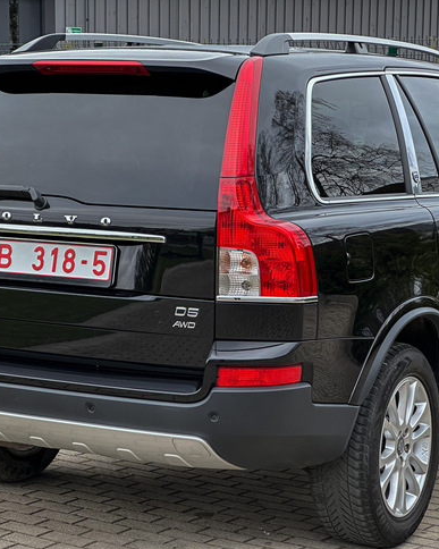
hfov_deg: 15.2
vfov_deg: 19.0
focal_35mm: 101
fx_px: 1641
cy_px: 274
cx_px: 155
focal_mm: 9
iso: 64
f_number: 2.8
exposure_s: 1/99
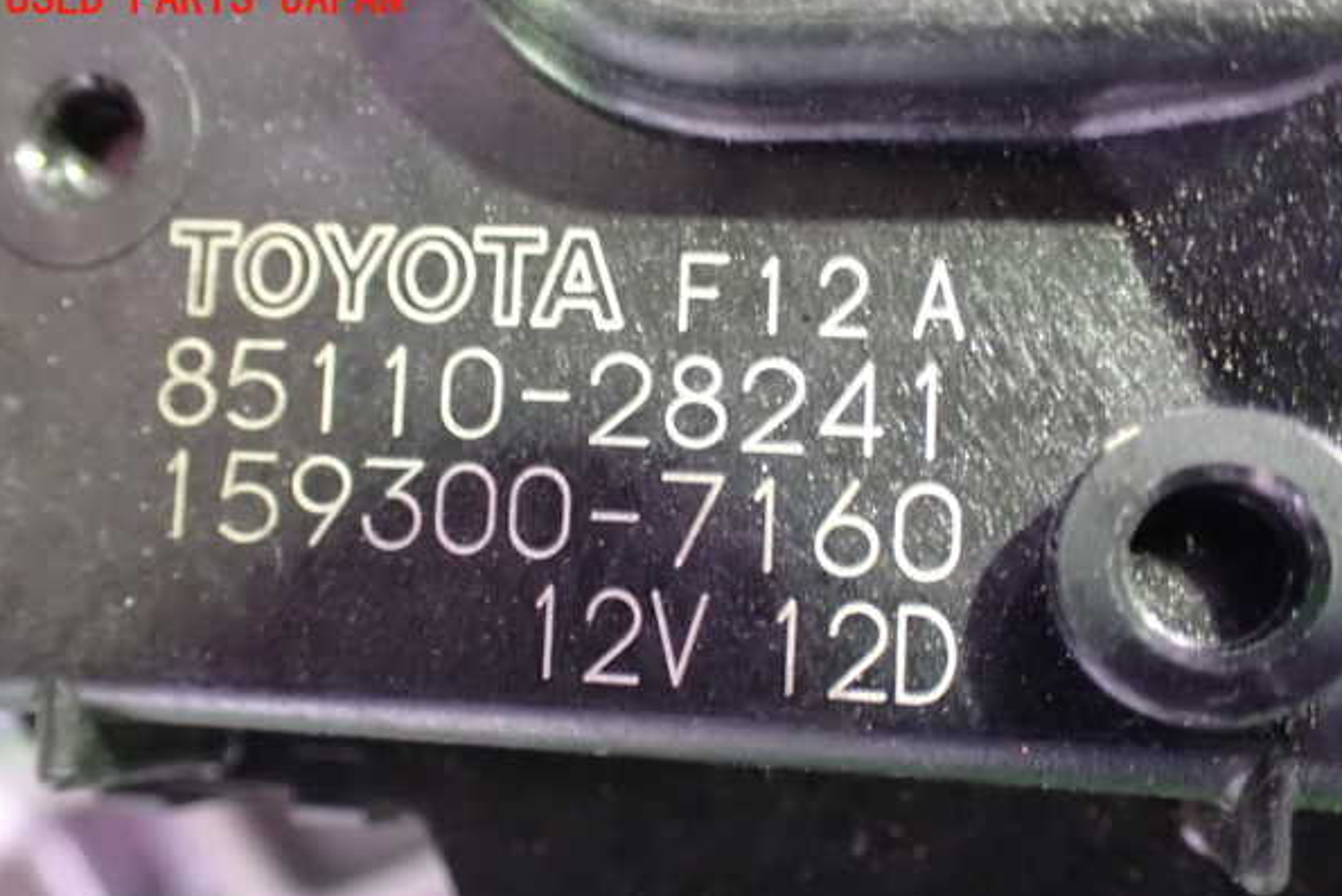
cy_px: 478
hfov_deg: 45.4
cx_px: 670
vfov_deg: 31.2
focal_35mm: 43
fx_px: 1603
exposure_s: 1/8
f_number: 2.8
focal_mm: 7.31
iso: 1600
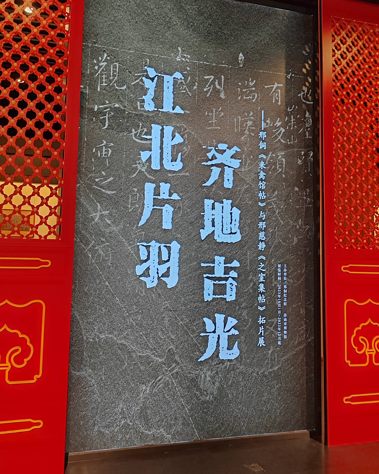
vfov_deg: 51.4
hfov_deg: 42.2
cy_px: 207
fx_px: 491
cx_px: 178
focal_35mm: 35
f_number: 1.8
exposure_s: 1/100
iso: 1000
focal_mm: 6.14
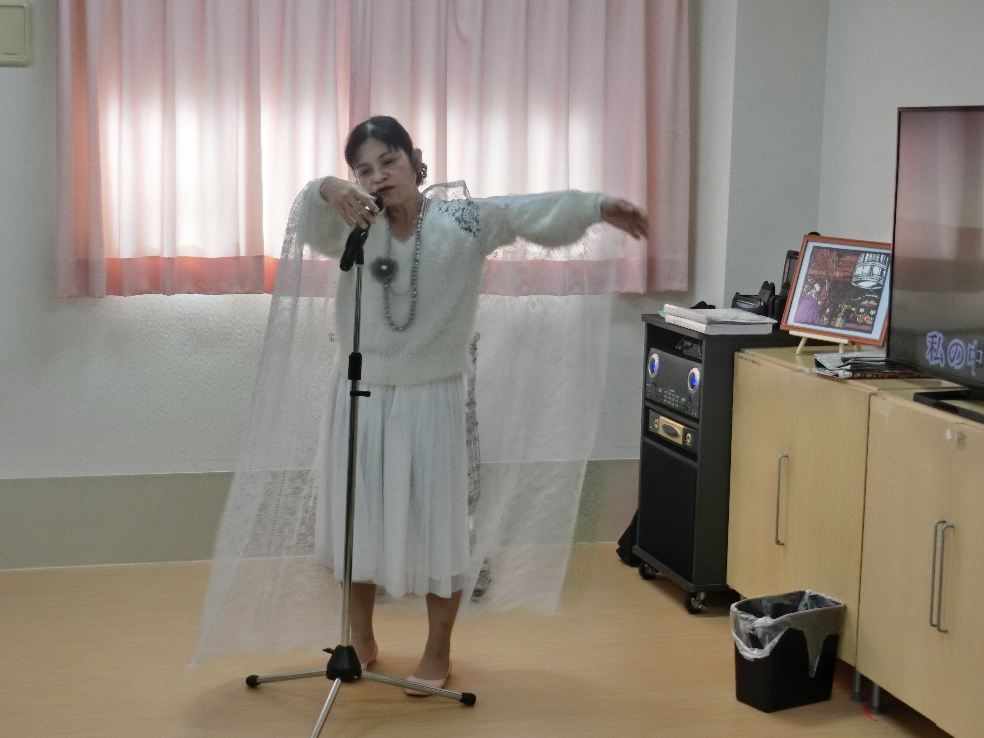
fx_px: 1706
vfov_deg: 24.4
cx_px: 492
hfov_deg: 32.2
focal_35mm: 60
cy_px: 369
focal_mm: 10.7
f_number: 5
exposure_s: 1/60
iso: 400
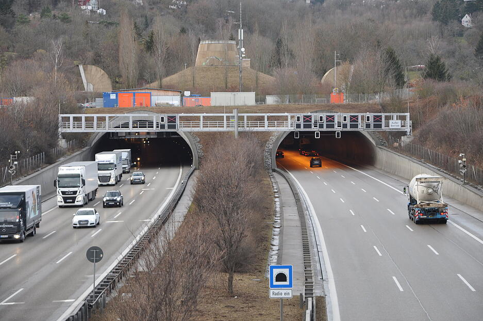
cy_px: 160
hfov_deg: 20.0
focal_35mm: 102
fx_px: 1367
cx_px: 242
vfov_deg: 13.4
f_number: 5.6
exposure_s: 1/80
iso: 200
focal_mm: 68
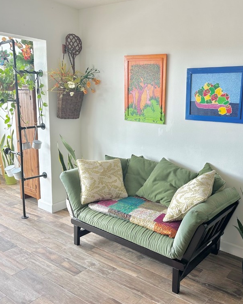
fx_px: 288
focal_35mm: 32
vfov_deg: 55.7
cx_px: 161
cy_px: 150
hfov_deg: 45.2
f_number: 1.78
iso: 80
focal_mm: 6.86
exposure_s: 1/120
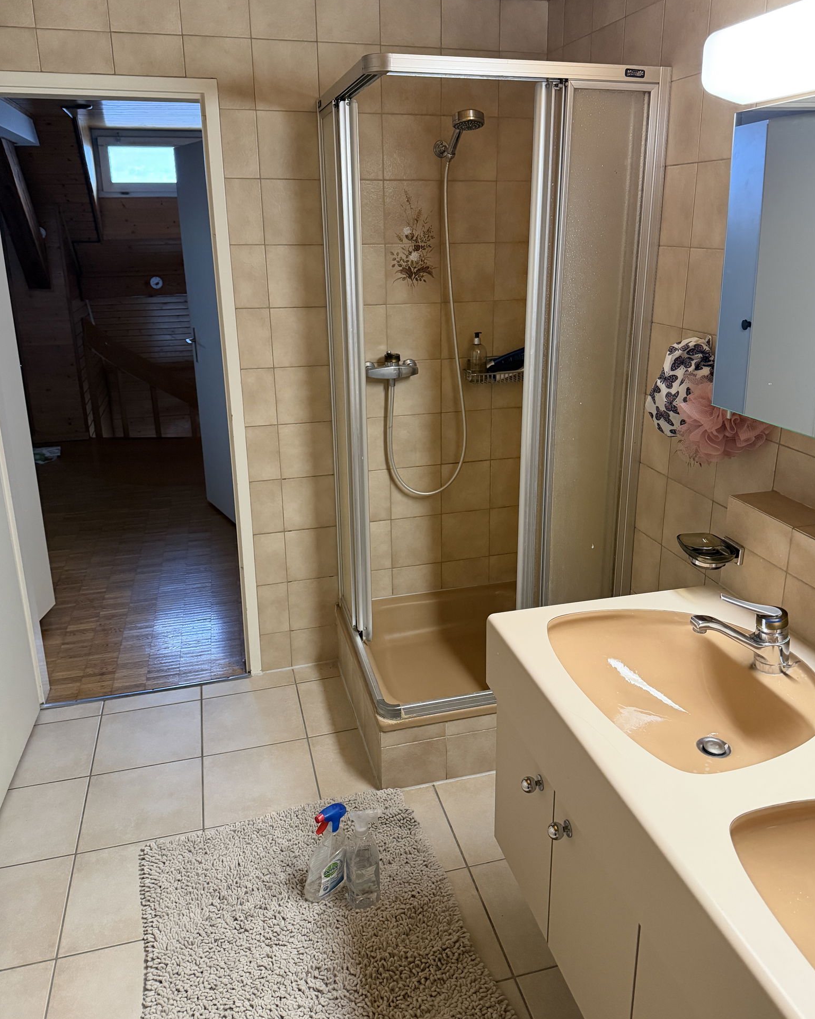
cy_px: 458
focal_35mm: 26
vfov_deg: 65.9
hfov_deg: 54.9
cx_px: 422
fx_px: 784
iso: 500
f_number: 1.78
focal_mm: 6.76
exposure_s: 1/50
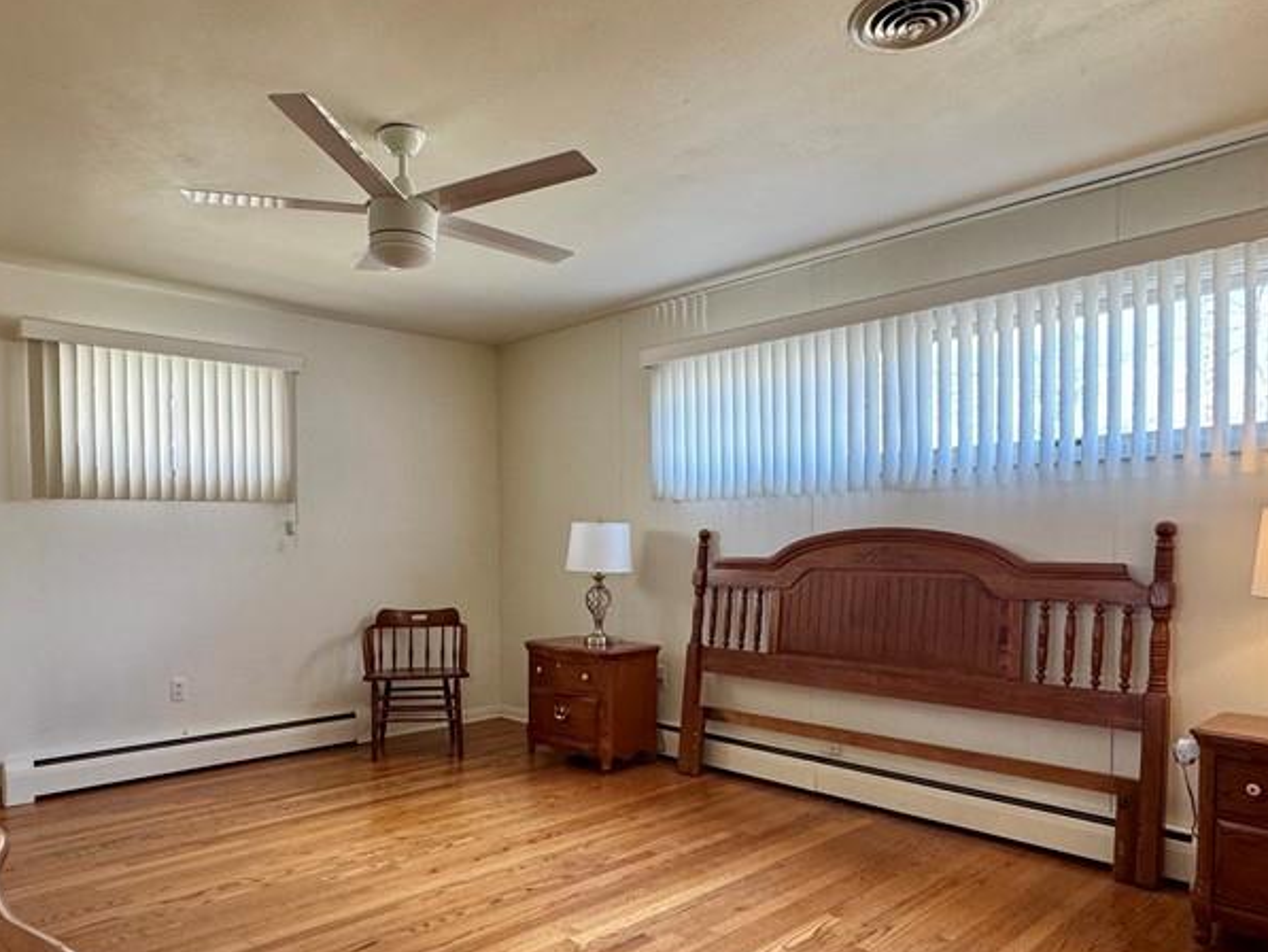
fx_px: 879
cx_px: 554
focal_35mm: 24
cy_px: 565
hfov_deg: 71.3
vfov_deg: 56.5
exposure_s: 1/120
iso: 160
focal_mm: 2.22
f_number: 2.2
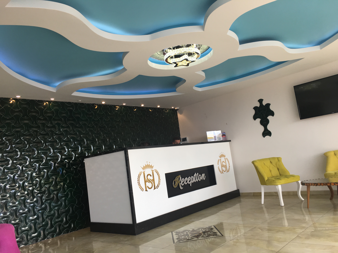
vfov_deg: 48.2
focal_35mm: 29
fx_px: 283
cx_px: 169
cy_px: 126
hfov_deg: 61.7
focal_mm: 4.15
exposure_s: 1/100
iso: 32
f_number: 2.2
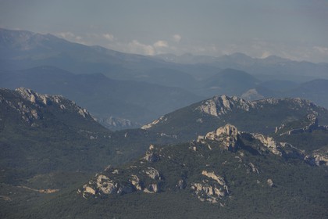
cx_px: 164
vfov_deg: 6.9
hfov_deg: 10.3
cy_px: 110
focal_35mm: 200
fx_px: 1822
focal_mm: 200
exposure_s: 1/1250
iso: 400
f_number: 9
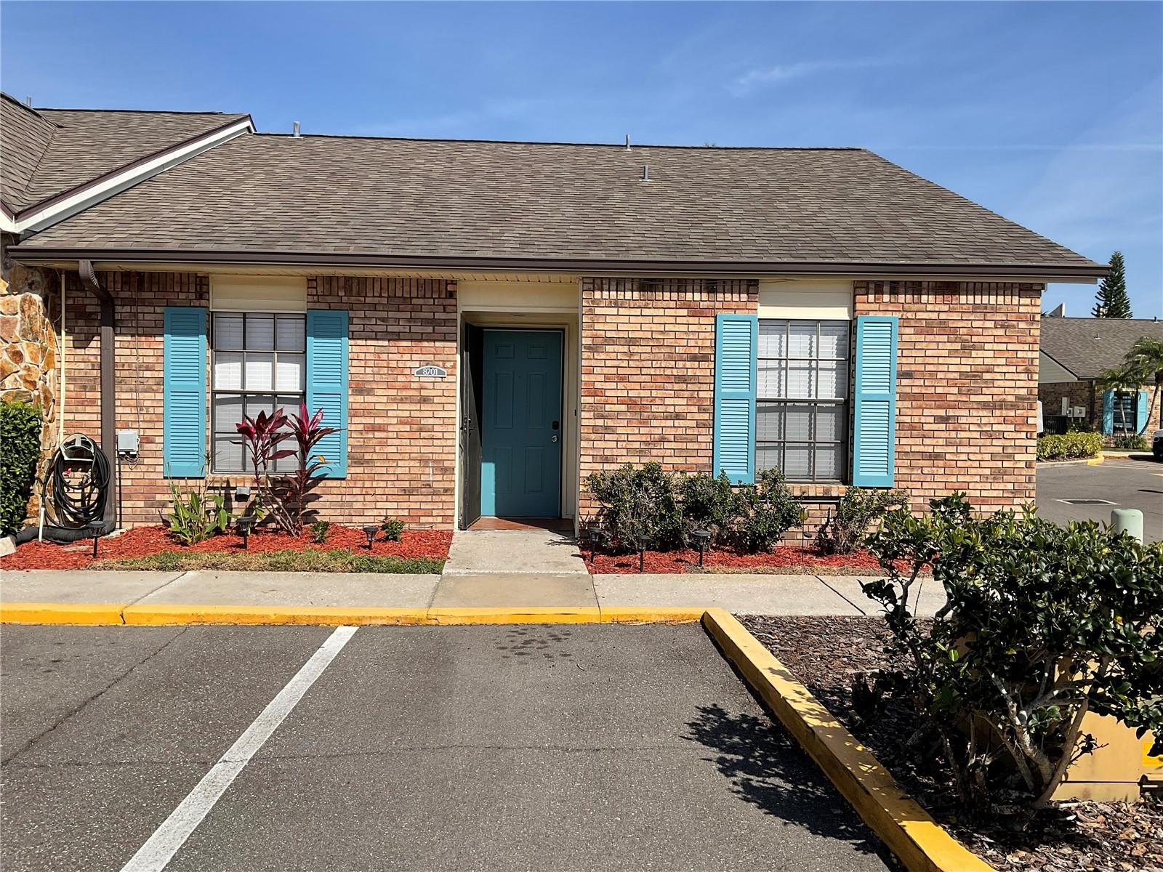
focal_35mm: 29
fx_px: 974
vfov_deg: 48.2
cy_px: 436
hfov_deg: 61.7
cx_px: 582
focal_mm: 3
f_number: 1.8
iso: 20
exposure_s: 1/2959
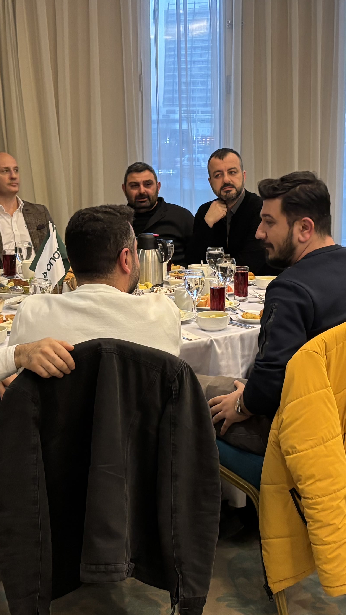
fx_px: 930
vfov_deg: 36.6
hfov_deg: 21.1
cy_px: 306
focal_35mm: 57
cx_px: 171
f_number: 1.6
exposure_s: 1/33
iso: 400
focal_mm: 5.96
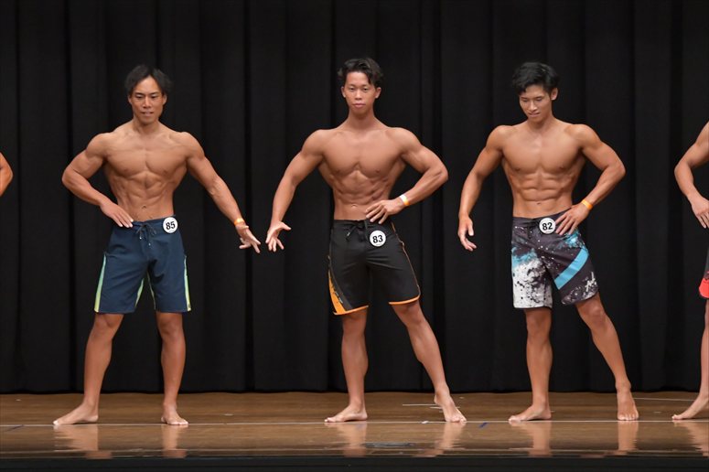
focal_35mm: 202
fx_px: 3976
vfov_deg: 6.8
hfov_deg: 10.2
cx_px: 354
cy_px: 236
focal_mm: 135
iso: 6400
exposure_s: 1/400
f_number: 5.6
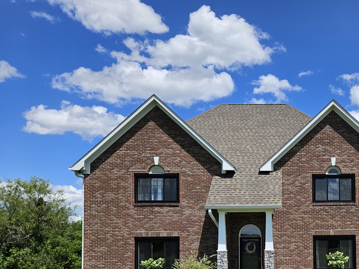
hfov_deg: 43.1
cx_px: 300
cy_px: 233
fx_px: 425
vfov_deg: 33.6
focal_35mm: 41
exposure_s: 1/2866
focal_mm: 5.4
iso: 25
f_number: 1.8
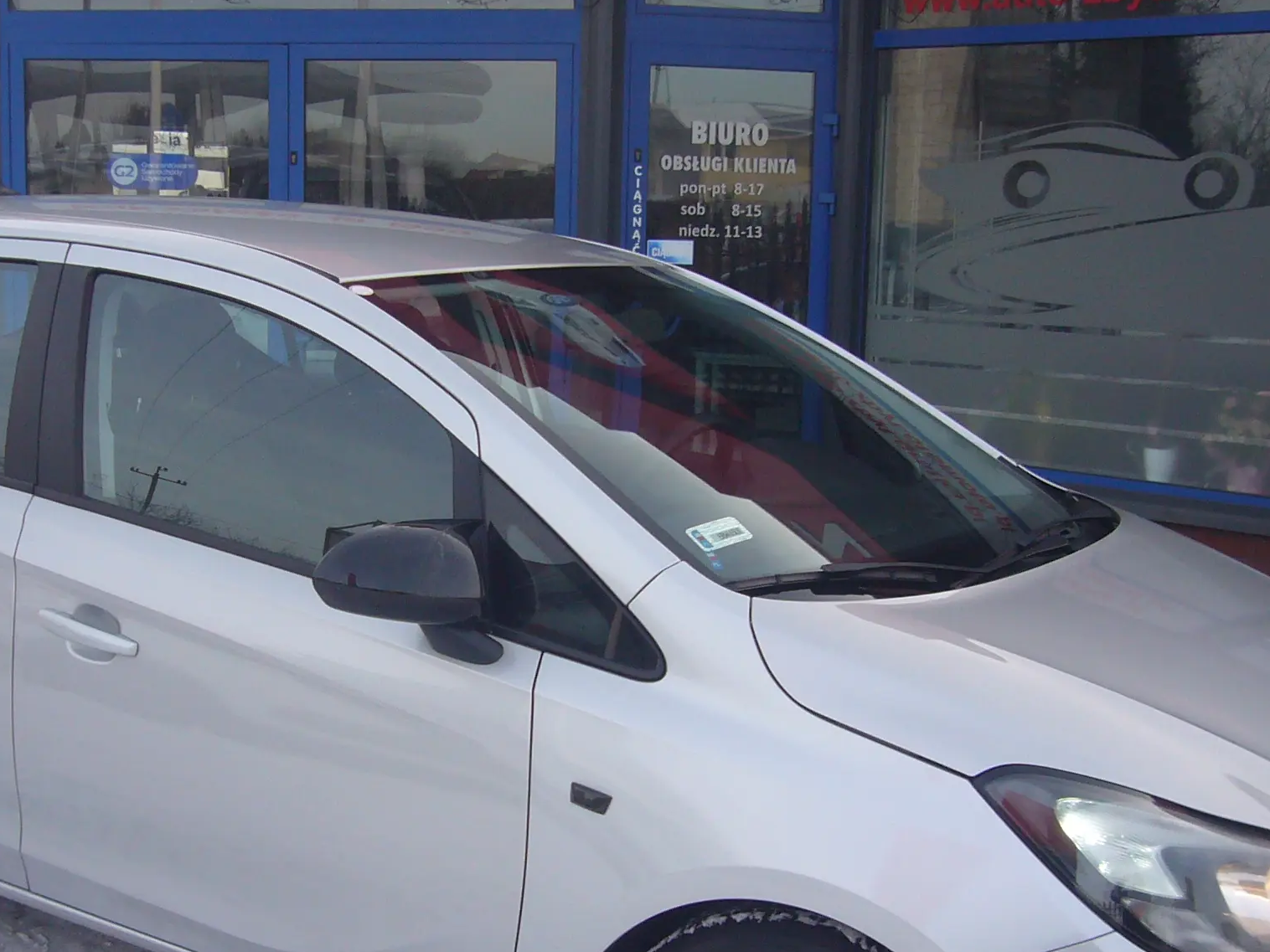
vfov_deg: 27.9
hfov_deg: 36.8
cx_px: 546
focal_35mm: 52
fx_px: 1908
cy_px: 627
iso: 80
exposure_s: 1/160
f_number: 2.8
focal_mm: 4.6
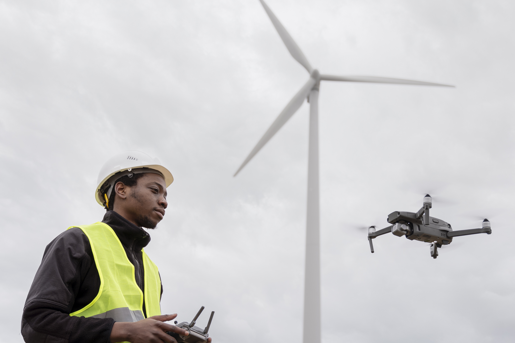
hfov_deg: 41.0
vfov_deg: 28.0
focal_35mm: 48
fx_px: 687
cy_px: 214
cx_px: 301
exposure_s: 1/320
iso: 100
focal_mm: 34
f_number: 2.8
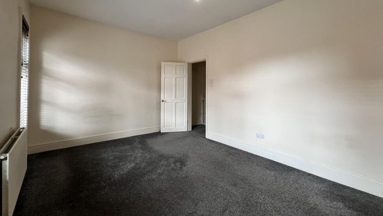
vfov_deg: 69.8
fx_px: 152
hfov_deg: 103.0
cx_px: 189
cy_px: 86
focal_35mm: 15
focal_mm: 1.57
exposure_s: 1/99
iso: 250
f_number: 1.8
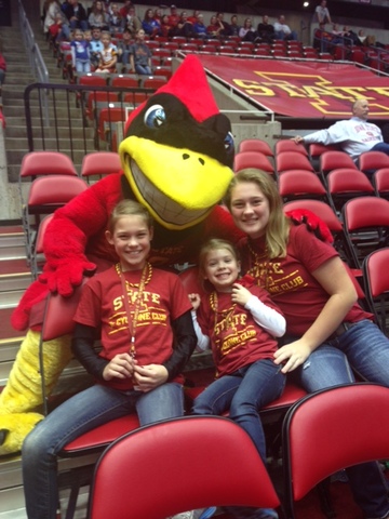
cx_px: 194
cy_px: 260
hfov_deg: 42.9
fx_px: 494
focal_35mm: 33
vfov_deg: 55.4
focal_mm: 4.12
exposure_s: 1/20
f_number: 2.4
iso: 50
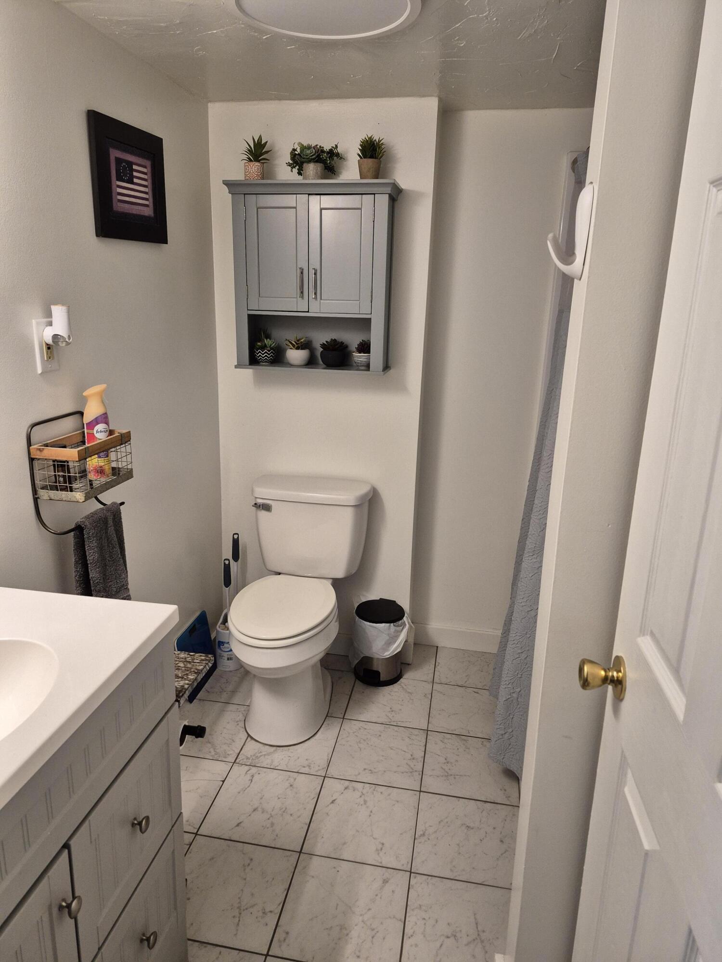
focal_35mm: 23
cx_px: 361
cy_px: 481
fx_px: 640
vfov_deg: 73.9
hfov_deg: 58.9
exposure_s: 1/120
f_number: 1.8
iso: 250
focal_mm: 5.4
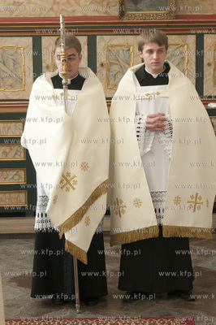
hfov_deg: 18.2
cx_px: 108
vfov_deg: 27.0
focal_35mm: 75
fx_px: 676
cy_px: 162
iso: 640
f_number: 7.1
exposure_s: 1/30
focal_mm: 50
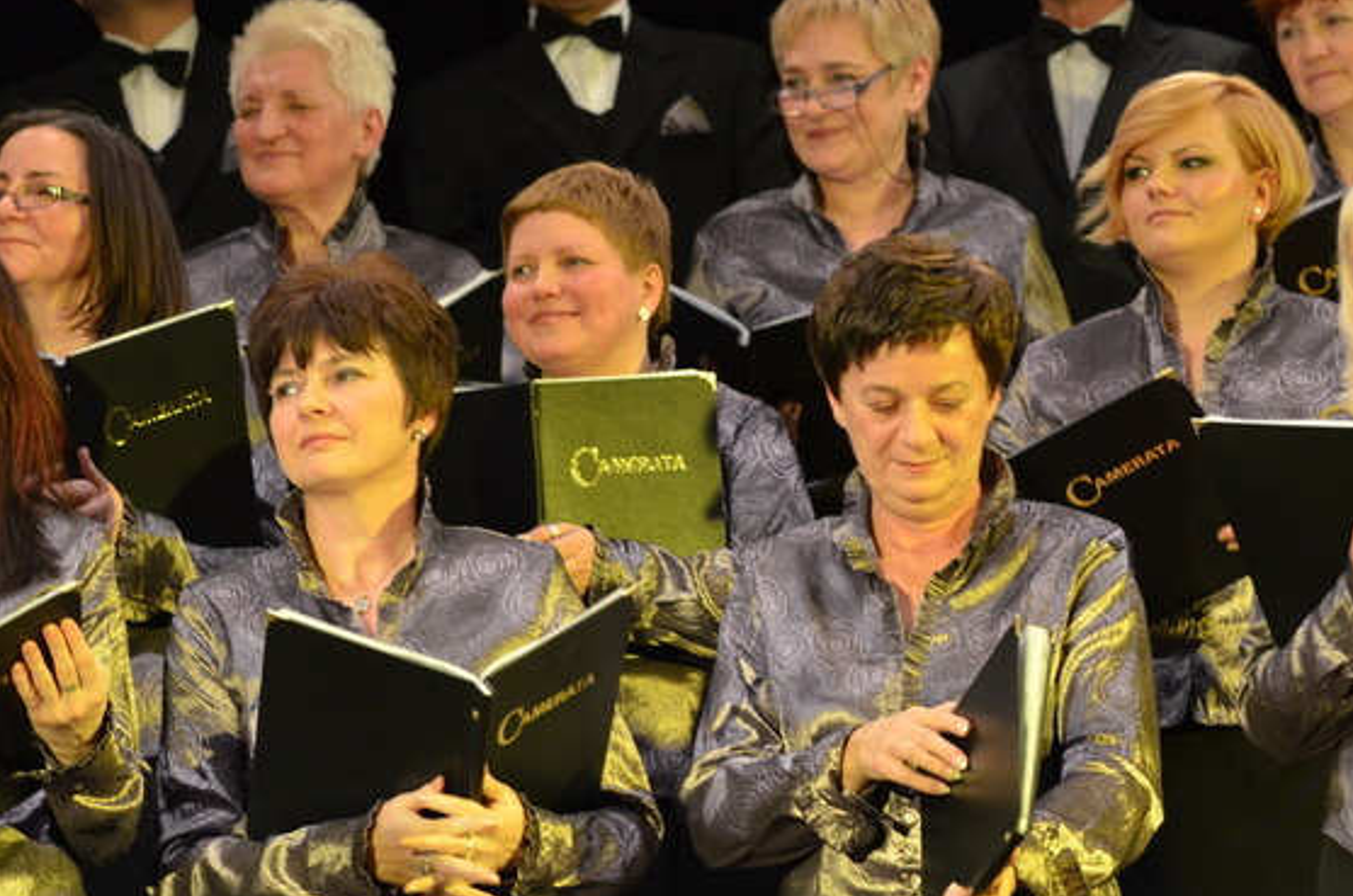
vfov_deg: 7.5
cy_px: 350
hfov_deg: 11.3
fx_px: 6813
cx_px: 821
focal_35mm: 182
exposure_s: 1/60
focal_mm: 95
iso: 1600
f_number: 4
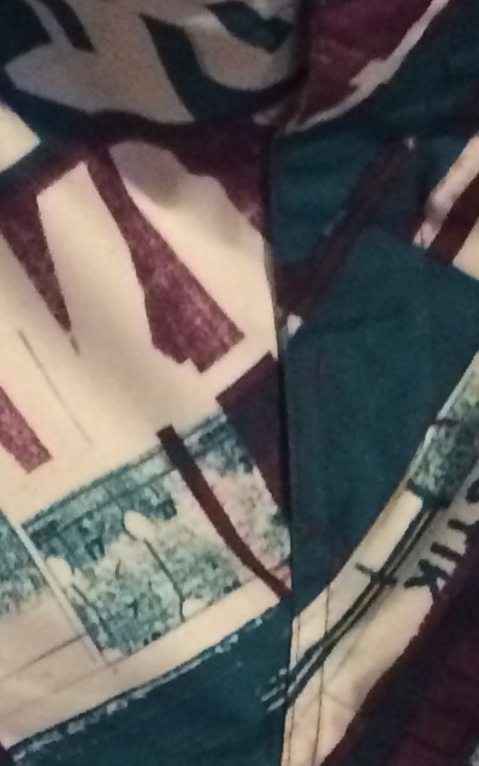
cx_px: 389
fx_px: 3405
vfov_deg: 12.4
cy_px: 1021
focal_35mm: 163
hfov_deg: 8.0
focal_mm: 4.12
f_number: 2.2
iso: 400
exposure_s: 1/15
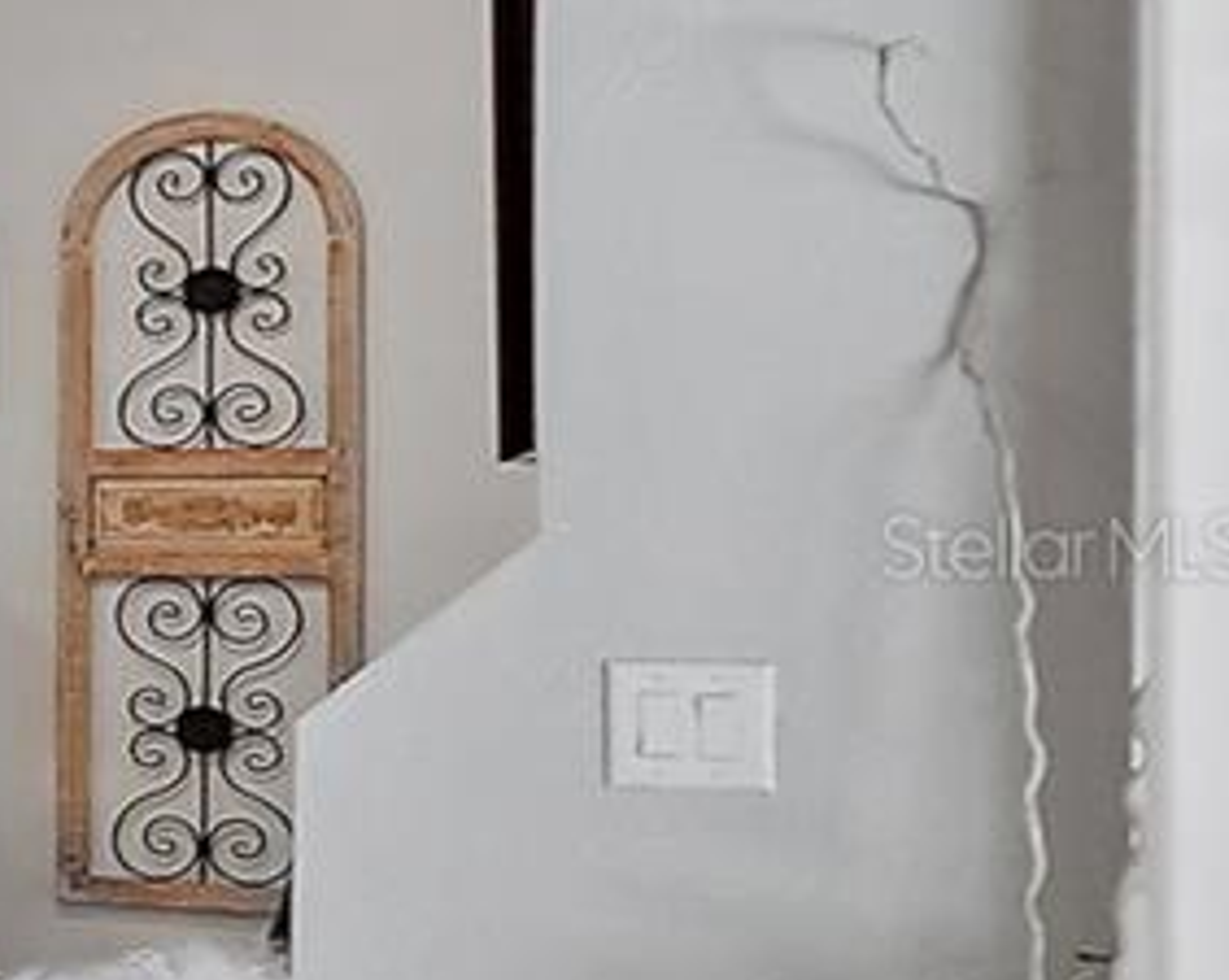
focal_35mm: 99
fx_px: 3585
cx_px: -2218
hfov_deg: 12.1
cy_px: 544
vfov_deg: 15.6
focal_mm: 18.5
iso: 1600
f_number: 4
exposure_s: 1/30
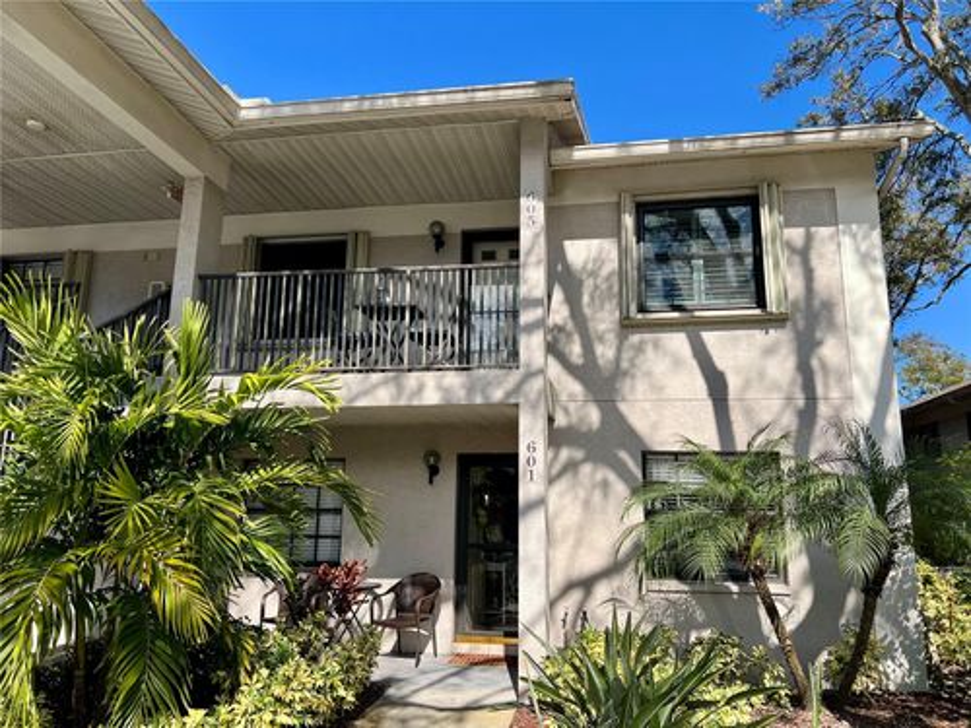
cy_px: 364
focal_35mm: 26
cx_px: 486
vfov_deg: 53.1
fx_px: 729
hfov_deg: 67.3
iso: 50
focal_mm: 5.7
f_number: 1.5
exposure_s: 1/3077
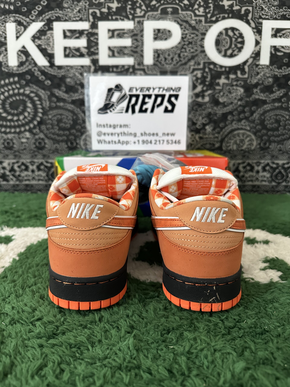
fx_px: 268
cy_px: 194
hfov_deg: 56.8
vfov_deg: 71.6
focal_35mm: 24
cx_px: 145
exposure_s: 1/50
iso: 640
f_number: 1.78
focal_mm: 6.86
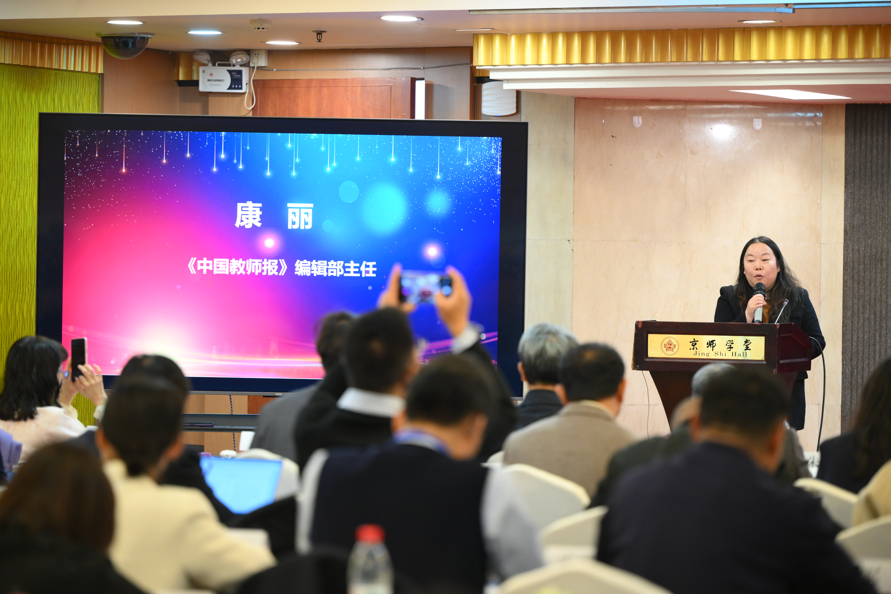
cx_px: 446
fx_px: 3465
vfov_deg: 9.8
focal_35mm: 140
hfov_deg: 14.7
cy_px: 297
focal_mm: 140
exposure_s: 1/100
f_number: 2.8
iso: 2000
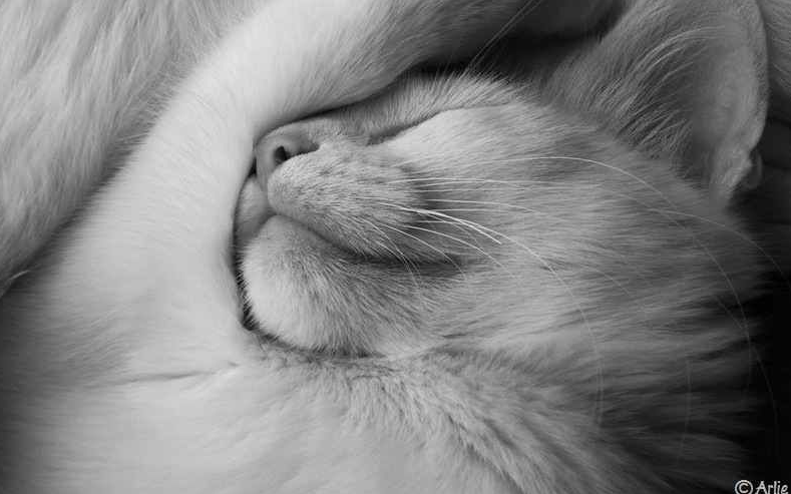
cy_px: 203
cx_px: 396
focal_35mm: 86
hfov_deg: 24.1
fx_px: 1854
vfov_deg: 15.2
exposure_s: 1/60
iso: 100
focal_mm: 14
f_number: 5.3
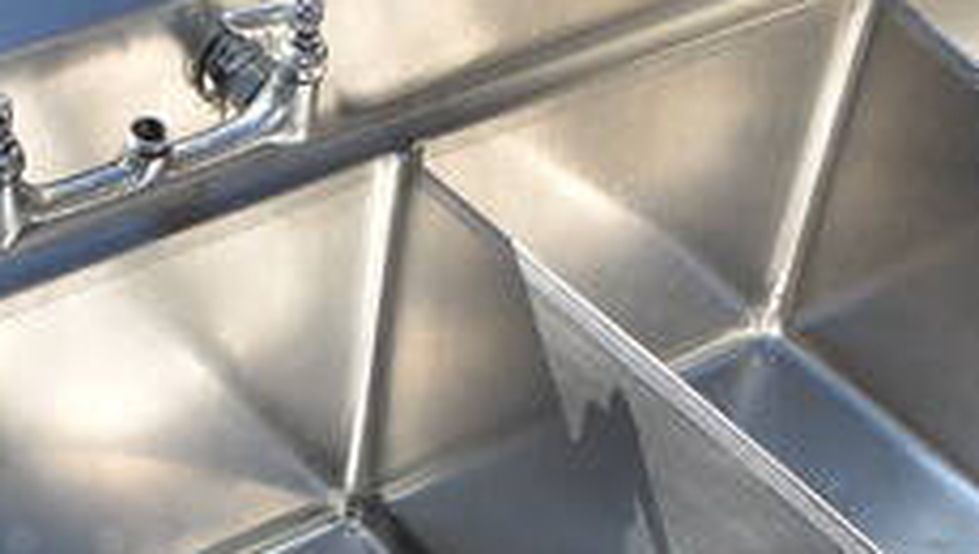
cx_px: 196
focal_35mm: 75
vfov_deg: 15.6
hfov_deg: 27.6
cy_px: 656
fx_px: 1949
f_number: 7.1
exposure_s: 1/400
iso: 200
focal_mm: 18
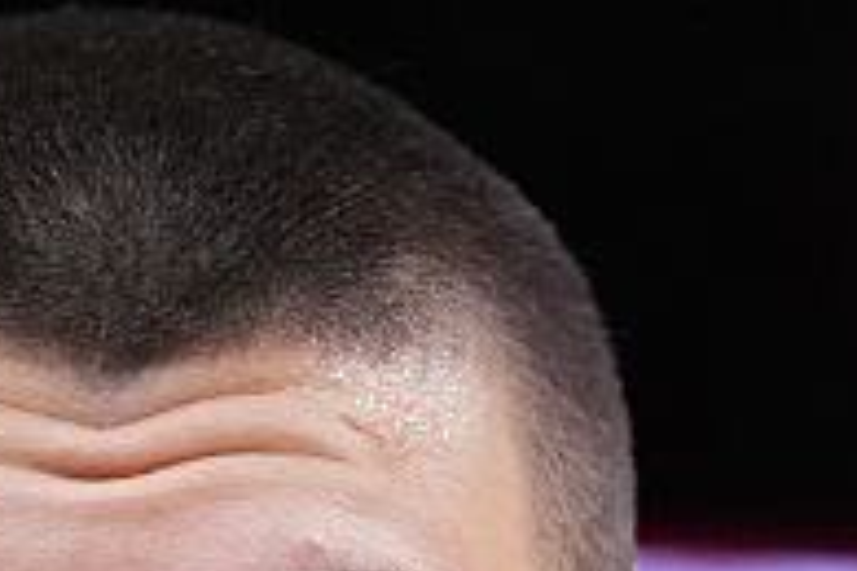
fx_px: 25041
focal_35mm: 1052
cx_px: -136
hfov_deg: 2.0
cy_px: 1320
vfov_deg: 1.3
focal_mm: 200
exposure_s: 1/1600
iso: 4000
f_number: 2.8
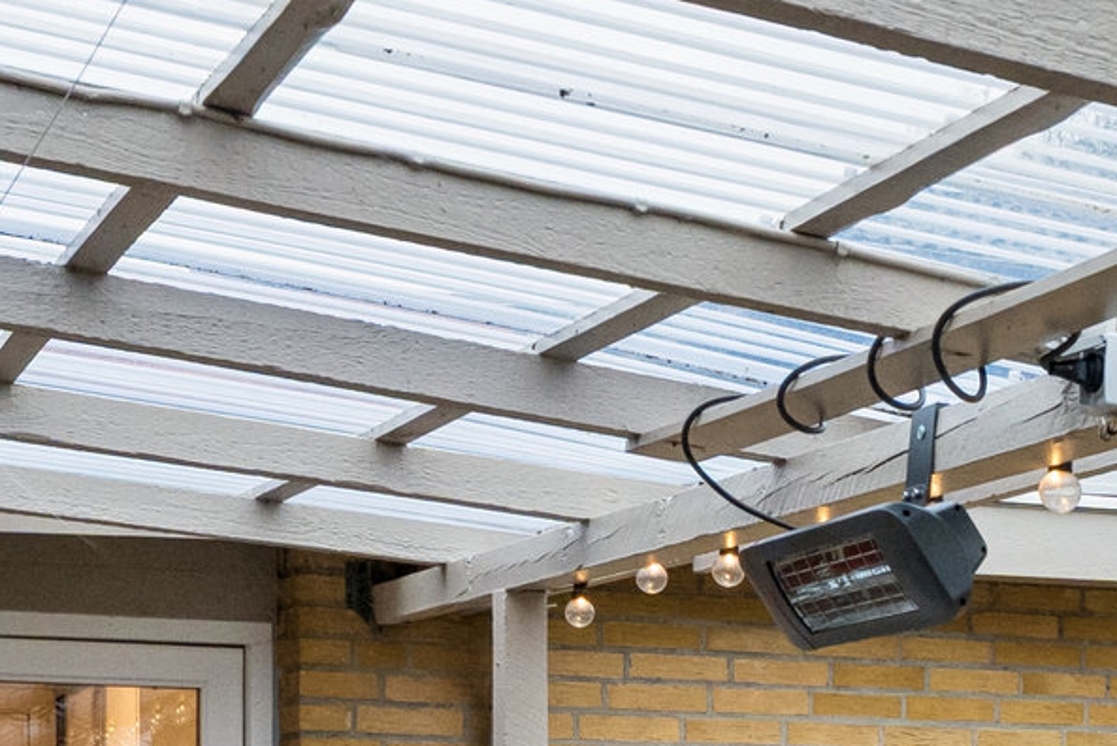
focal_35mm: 91
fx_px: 2825
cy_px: 880
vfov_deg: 14.6
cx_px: 1121
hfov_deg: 21.6
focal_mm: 18
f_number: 7.1
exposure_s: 1/80
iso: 1250
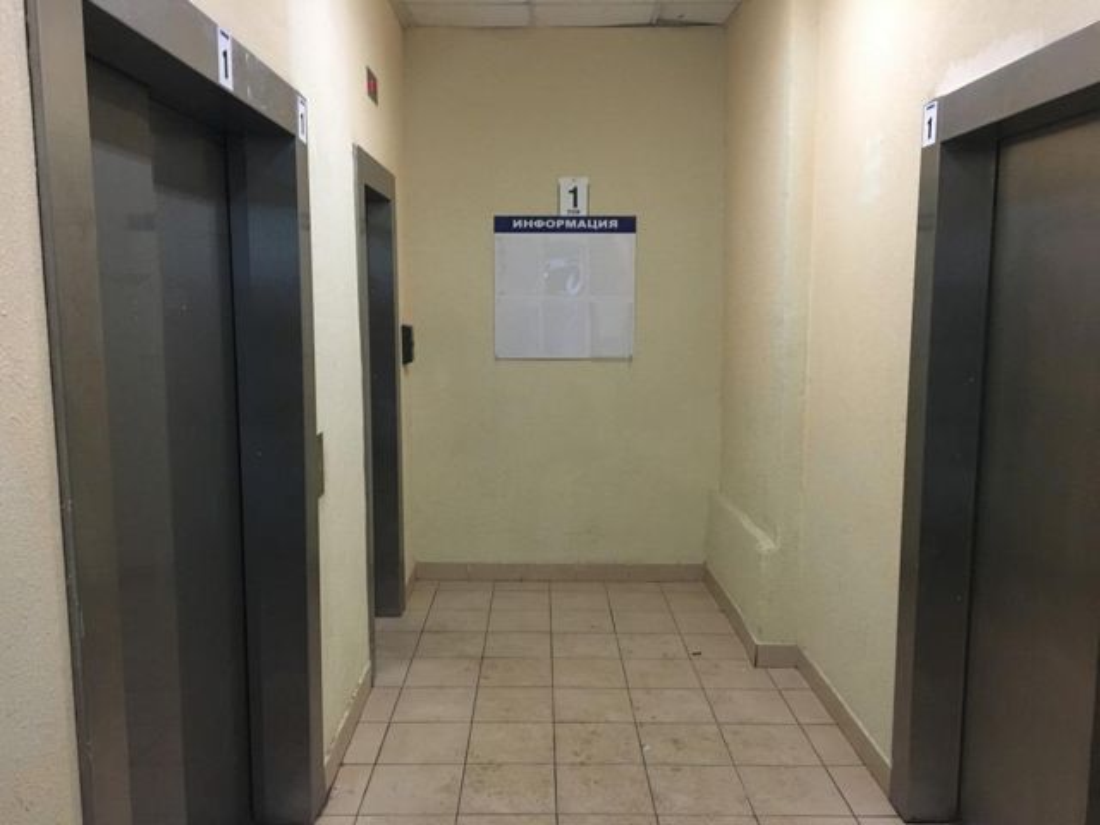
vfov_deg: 48.2
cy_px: 412
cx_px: 550
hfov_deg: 61.7
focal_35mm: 29
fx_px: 922
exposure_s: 1/33
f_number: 2.2
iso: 250
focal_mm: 4.15
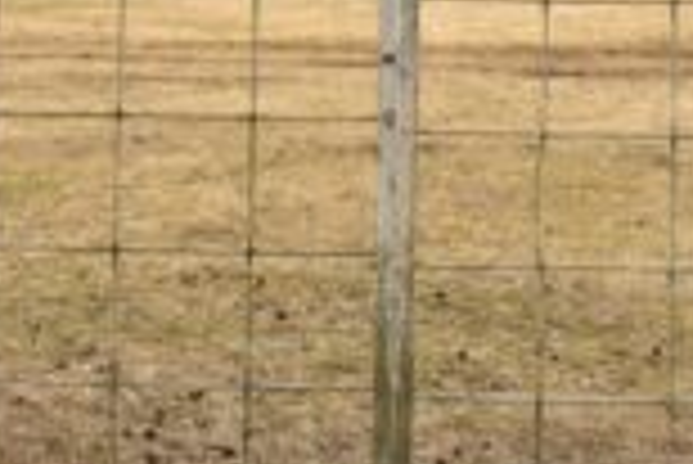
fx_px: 2042
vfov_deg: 12.1
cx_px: 398
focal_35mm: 106
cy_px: -315
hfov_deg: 19.2
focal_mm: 24
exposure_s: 1/400
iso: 800
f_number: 4
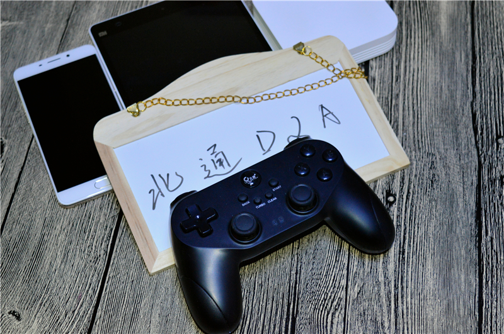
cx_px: 252
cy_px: 167
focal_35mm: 60
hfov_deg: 33.4
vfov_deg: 22.6
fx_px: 839
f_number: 5
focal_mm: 40
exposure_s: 1/60
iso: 900
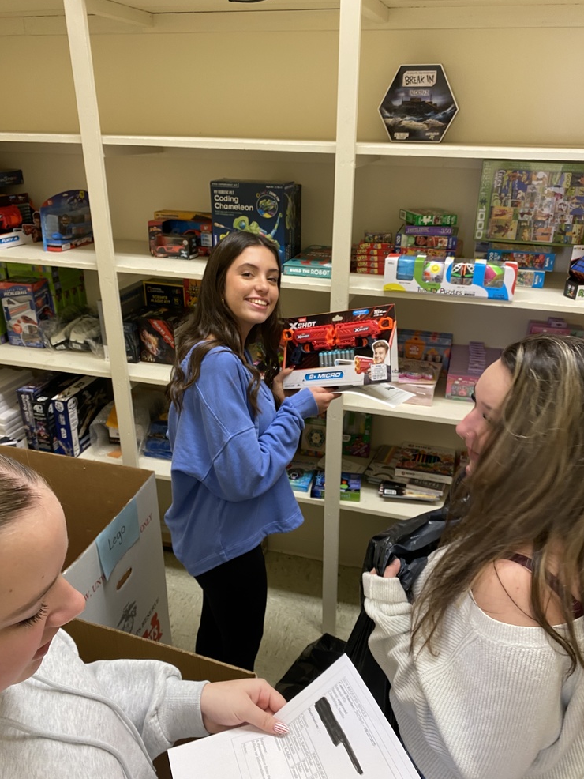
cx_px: 302
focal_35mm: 27
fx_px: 607
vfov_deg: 65.3
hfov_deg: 51.4
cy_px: 395
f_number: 1.8
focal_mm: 4.25
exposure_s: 1/60
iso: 100
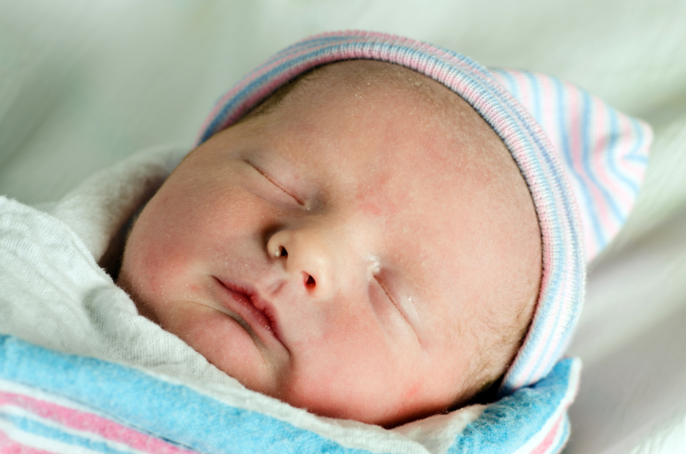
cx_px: 343
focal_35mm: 135
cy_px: 227
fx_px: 2567
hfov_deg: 15.2
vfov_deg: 10.1
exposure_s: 1/10
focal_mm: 90
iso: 100
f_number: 8
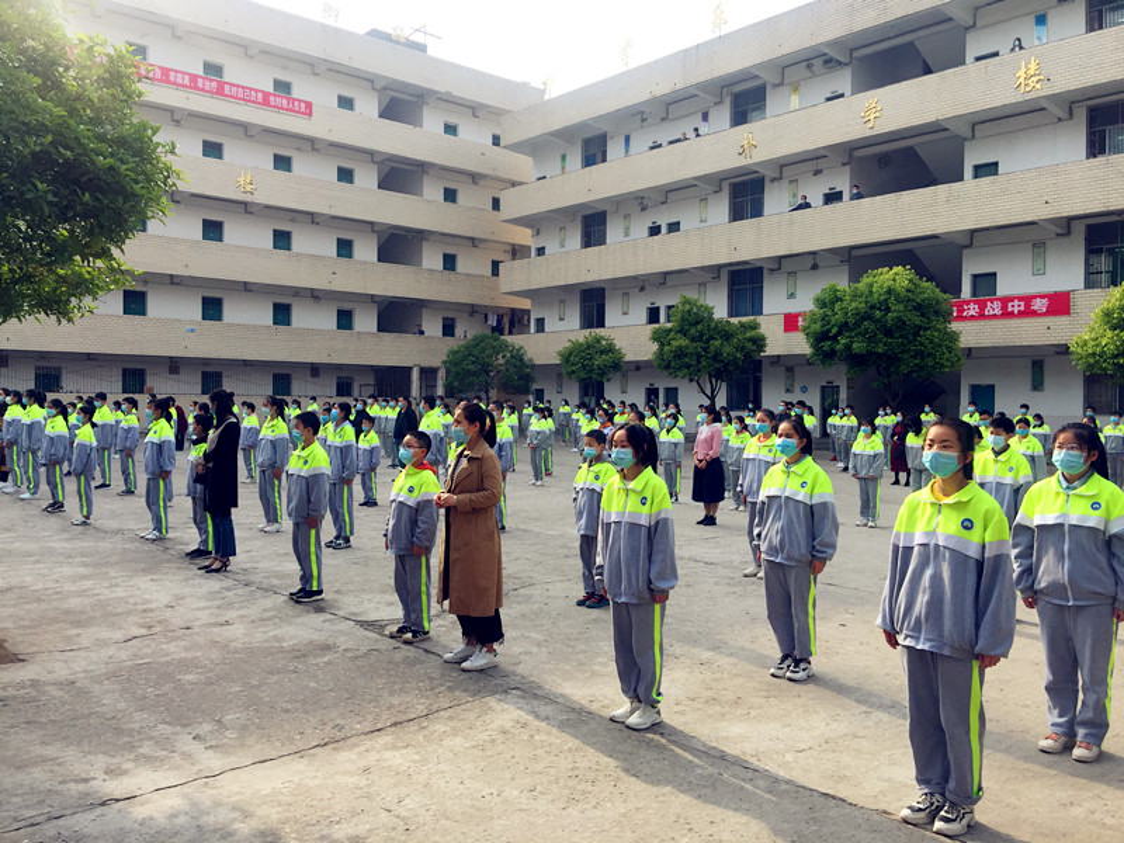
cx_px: 562
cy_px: 422
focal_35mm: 29
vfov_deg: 48.2
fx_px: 942
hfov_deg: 61.7
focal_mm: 4.15
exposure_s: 1/638
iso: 32
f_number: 2.2
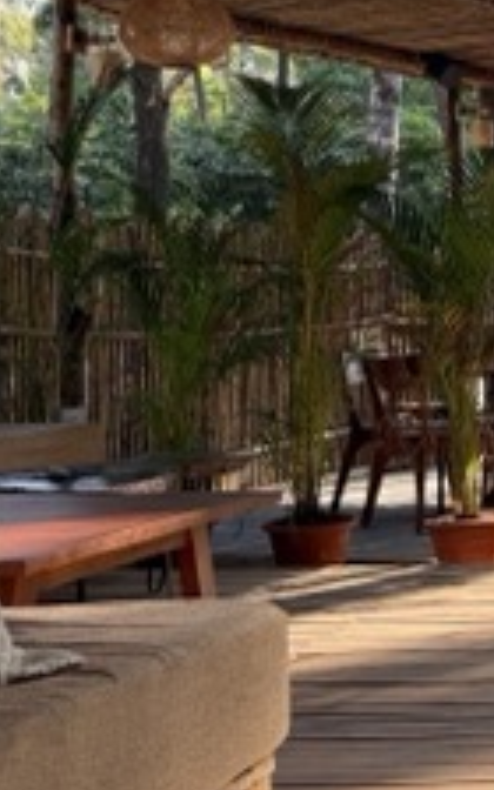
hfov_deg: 16.7
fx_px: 1465
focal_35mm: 68
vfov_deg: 29.9
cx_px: 826
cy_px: 250
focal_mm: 6.76
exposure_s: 1/524
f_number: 1.78
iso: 100
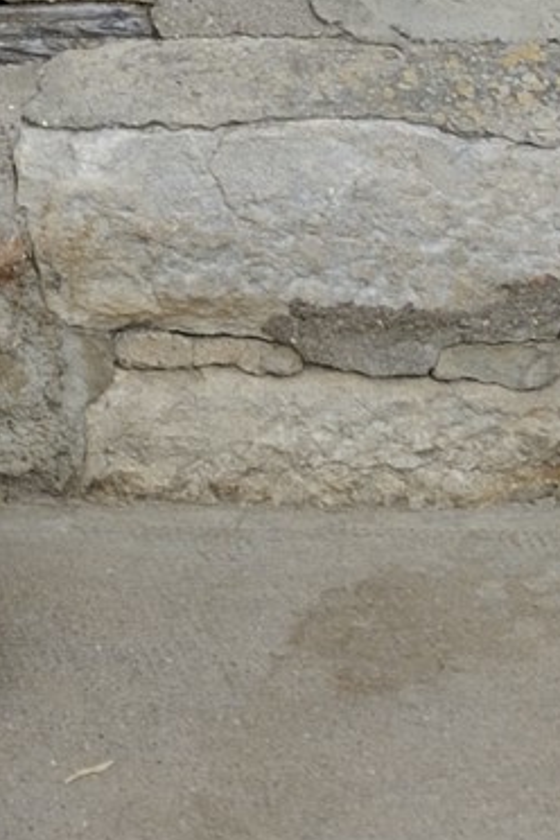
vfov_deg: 8.5
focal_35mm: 226
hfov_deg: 5.7
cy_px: -1056
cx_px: -1034
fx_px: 5273
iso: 200
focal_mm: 35
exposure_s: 1/100
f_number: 6.3
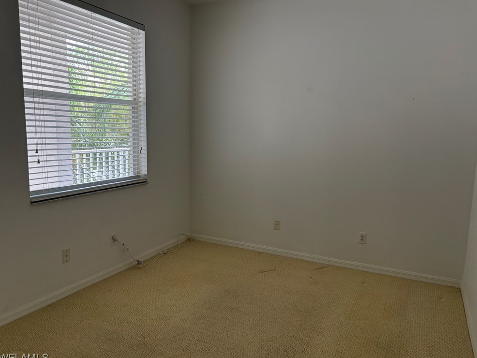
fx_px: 372
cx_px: 237
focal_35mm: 27
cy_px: 183
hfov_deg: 65.3
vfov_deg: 51.4
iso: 125
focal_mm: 5.96
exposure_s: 1/73
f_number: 1.6
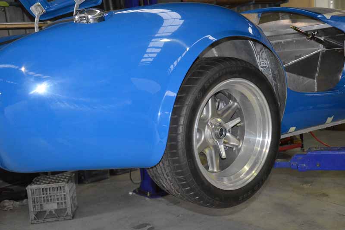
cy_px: 115
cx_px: 172
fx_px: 460
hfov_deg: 41.1
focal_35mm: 48
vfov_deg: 28.0
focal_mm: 32
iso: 3200
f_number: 4.2
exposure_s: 1/60
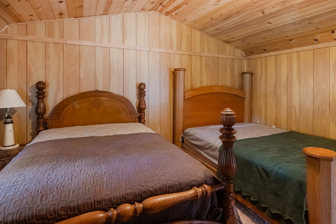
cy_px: 81
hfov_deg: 84.0
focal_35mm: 20
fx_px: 187
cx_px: 172
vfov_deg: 60.9
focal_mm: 14
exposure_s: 1/4
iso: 1250
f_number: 11
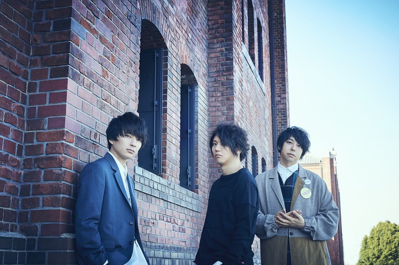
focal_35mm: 50
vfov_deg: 27.0
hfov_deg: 39.6
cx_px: 200
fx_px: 554
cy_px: 132
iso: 1600
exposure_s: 1/500
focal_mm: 50
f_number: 8
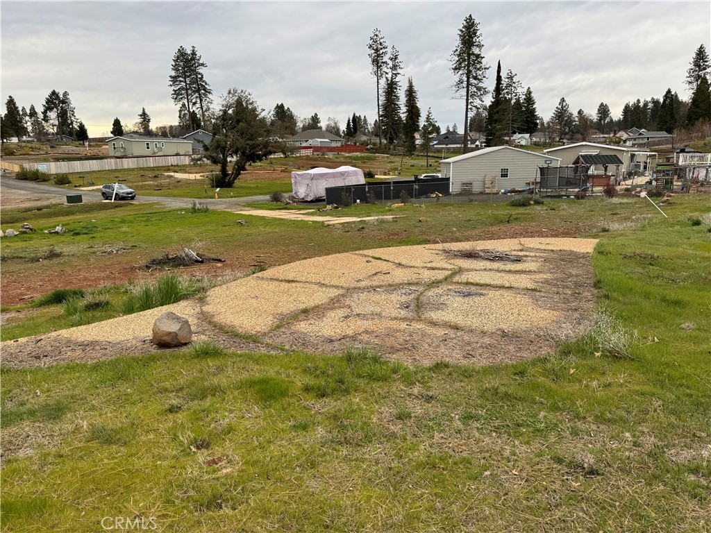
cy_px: 266
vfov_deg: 56.8
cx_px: 356
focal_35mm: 24
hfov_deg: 71.6
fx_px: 493
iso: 80
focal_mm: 6.76
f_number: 1.78
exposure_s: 1/539
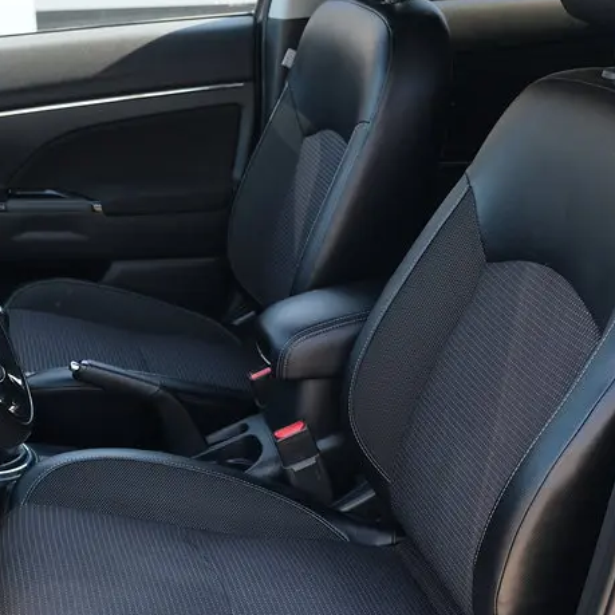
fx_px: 1307
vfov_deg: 26.5
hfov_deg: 26.5
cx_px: 282
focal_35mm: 65
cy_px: 340
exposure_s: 1/80
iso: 320
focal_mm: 20.5
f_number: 4
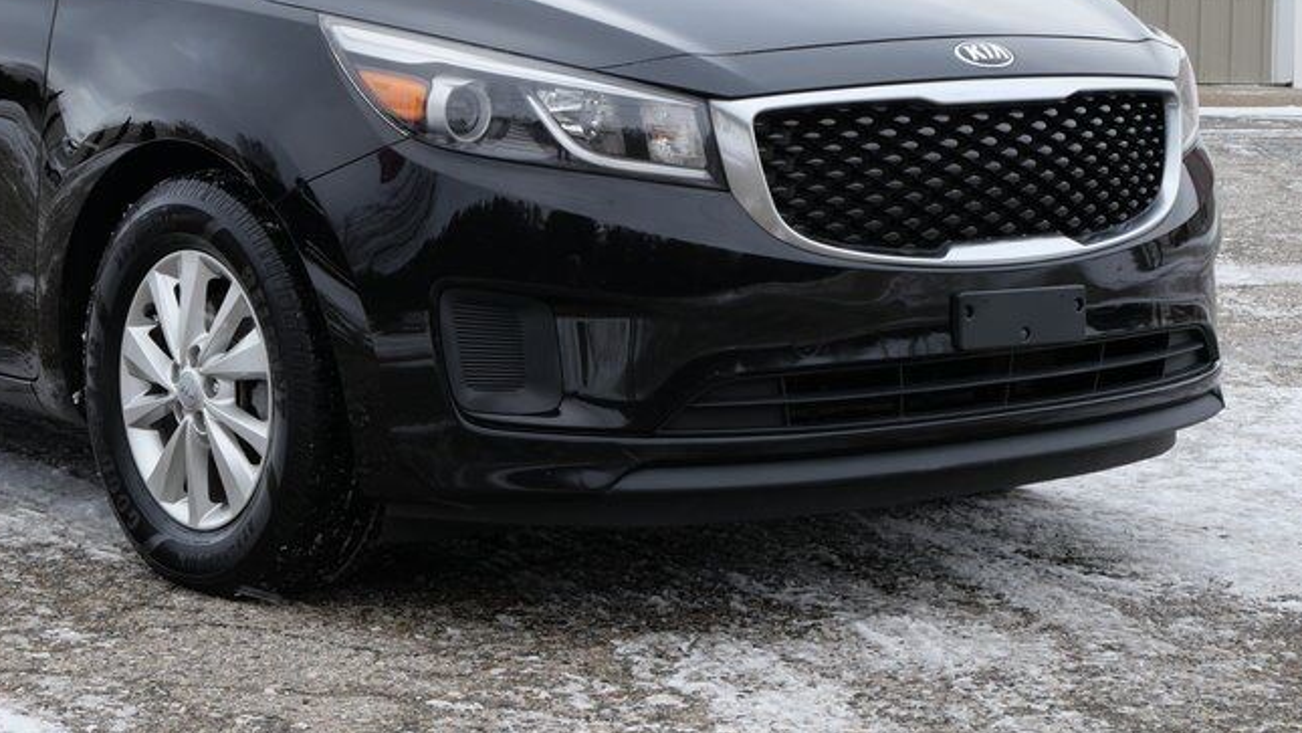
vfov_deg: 13.4
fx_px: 3108
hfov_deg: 23.4
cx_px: 331
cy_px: 168
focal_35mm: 90
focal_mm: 26
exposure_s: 1/125
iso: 200
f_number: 6.3
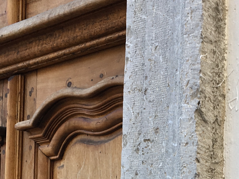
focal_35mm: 103
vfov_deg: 13.7
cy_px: 250
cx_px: 181
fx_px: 711
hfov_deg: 18.9
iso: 25
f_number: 2.2
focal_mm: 4.15
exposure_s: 1/100
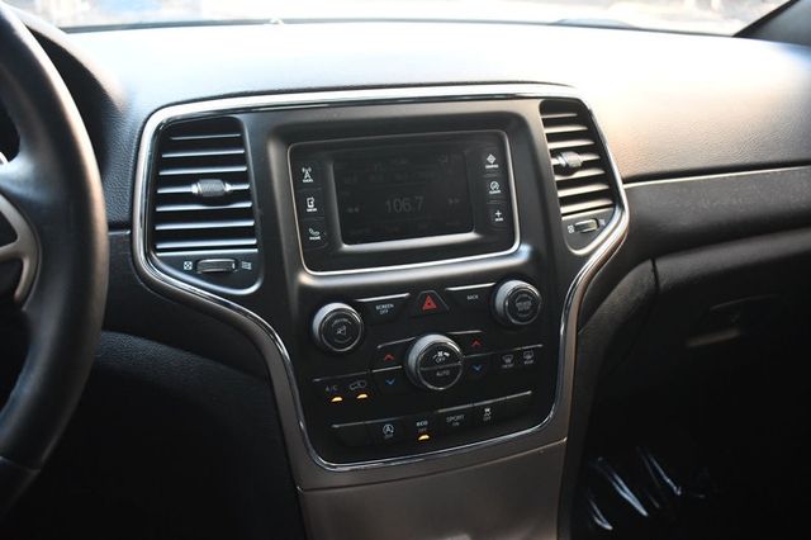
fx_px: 811
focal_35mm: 36
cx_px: 406
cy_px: 270
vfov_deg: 36.8
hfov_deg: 53.2
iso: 3200
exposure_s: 1/125
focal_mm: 24
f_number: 4
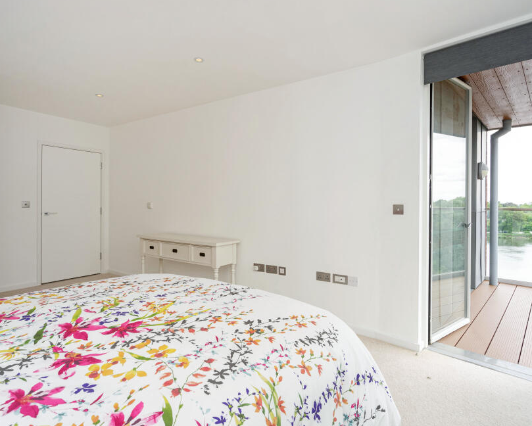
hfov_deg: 83.3
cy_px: 210
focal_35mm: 19
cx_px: 269
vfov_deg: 70.9
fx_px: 299
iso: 400
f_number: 8
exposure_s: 1/100
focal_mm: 16
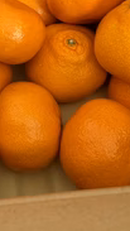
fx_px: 380
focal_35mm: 62
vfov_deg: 31.8
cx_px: 3
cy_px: 14
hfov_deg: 18.9
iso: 125
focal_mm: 5.96
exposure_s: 1/98
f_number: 1.6
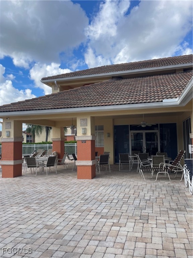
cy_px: 129
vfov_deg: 67.3
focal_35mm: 26
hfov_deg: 53.1
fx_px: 193
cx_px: 96
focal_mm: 4.2
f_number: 1.6
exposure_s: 1/2564
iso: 32
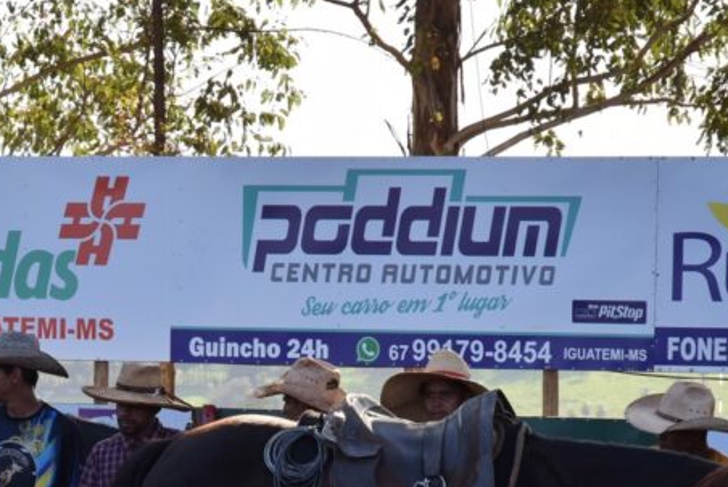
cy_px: 511
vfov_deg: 5.8
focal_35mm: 238
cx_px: 82
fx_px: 4816
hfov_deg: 8.6
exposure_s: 1/800
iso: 400
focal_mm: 70
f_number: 7.1
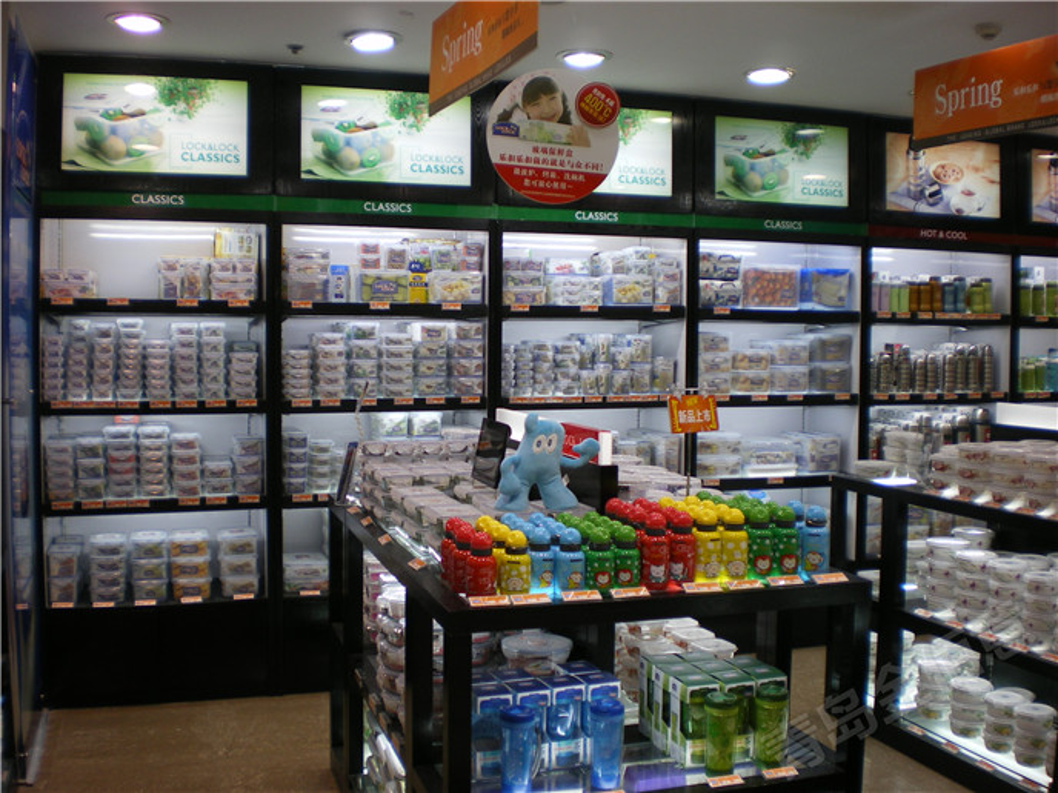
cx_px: 529
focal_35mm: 36
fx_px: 1100
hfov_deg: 51.4
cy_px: 396
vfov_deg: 39.7
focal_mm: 6.3
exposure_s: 1/50
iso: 64
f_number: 3.1
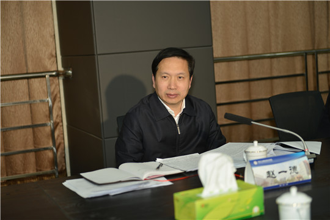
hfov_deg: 32.4
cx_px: 165
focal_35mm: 62
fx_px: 568
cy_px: 110
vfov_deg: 21.9
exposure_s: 1/80
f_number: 2.8
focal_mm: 62
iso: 200
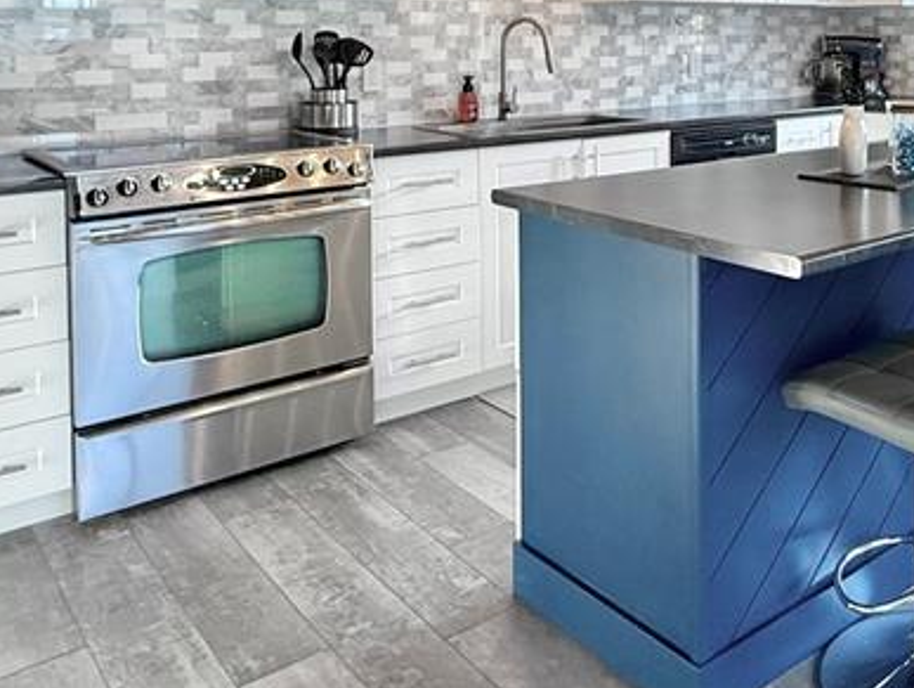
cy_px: 54
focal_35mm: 37
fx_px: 978
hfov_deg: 46.6
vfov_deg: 36.1
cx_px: 770
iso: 125
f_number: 2.2
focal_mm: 2.22
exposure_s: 1/120
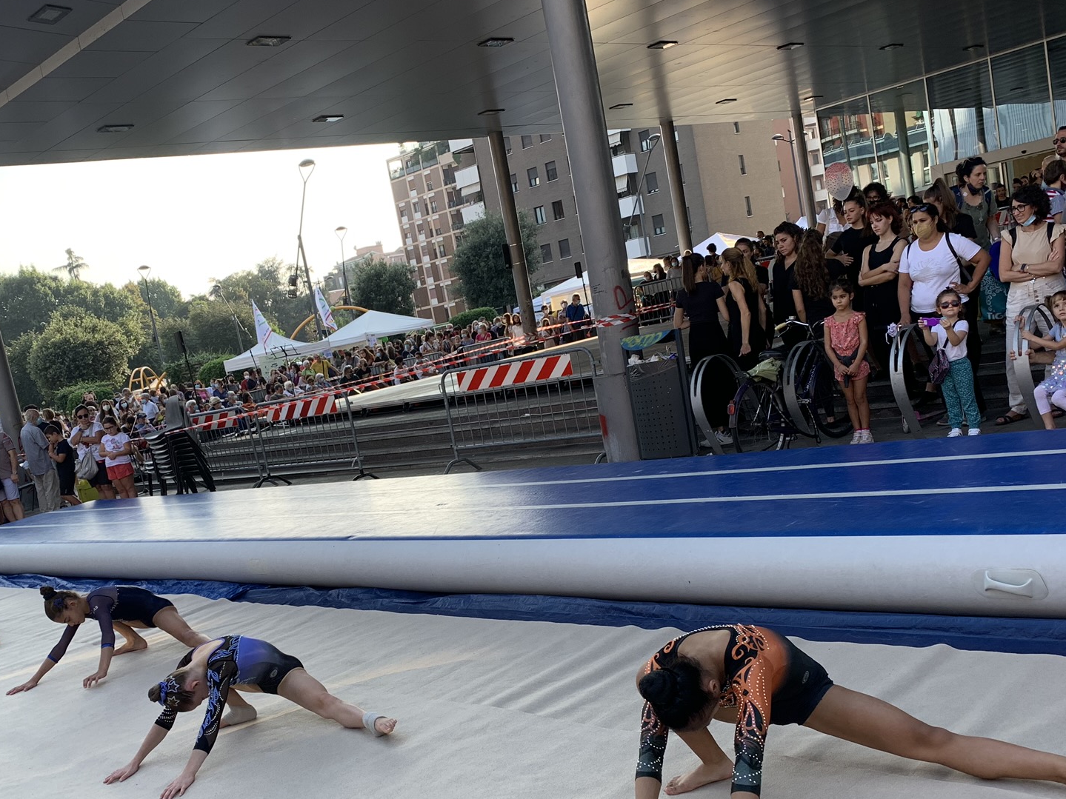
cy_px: 534
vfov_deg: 38.2
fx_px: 1139
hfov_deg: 49.9
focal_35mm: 37
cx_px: 442
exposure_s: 1/446
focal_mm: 4.25
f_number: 1.8
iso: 25
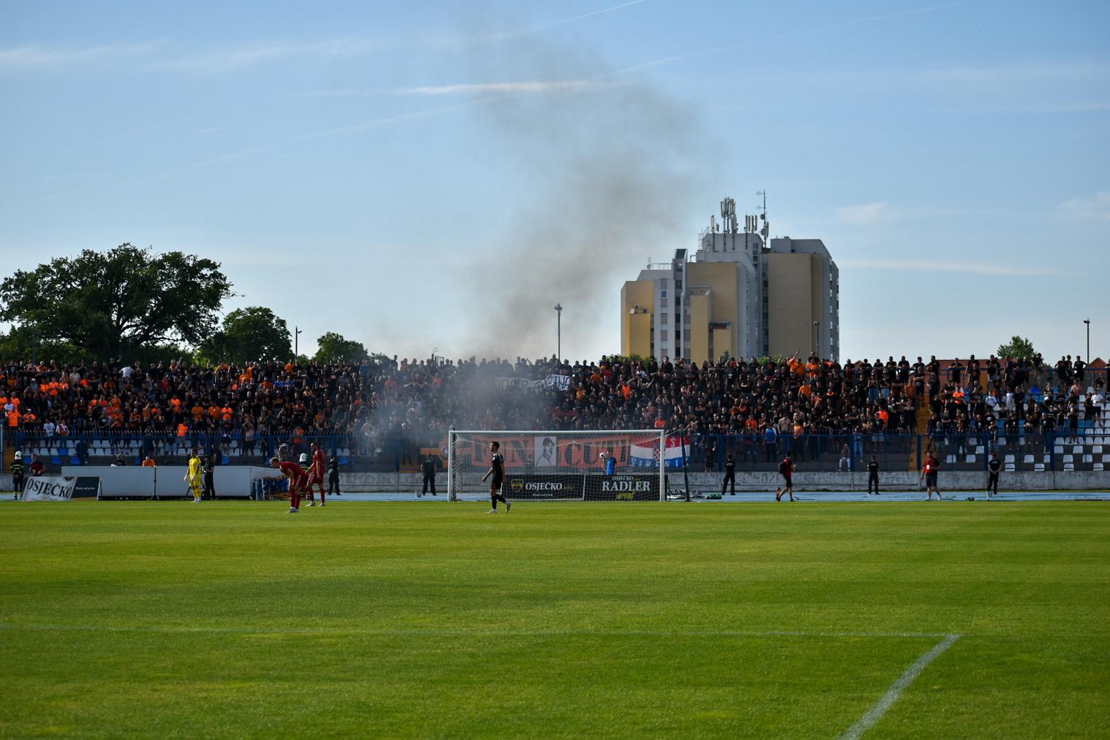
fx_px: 3238
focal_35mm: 105
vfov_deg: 13.0
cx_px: 555
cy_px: 370
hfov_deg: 19.5
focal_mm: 70
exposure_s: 1/1000
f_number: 4.5
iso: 100
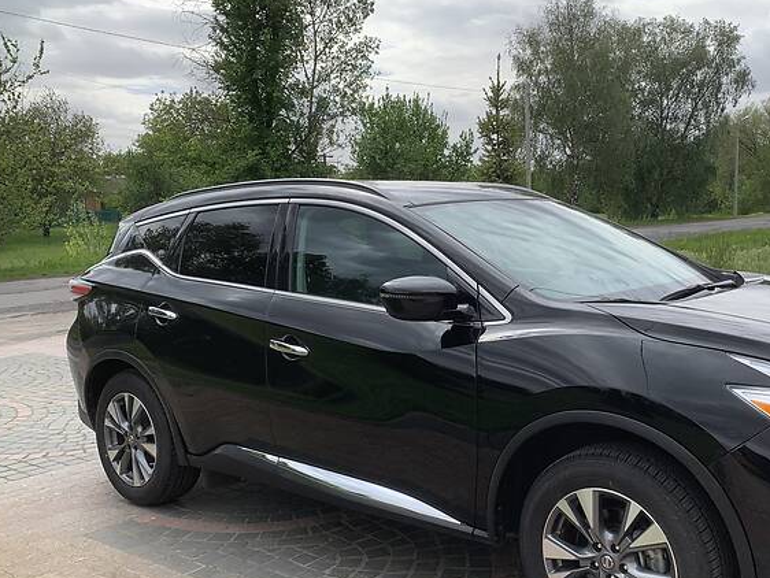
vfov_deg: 38.5
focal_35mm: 37
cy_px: 351
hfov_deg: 49.5
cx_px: 489
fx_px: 823
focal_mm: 4.2
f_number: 1.8
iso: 25
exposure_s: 1/1163
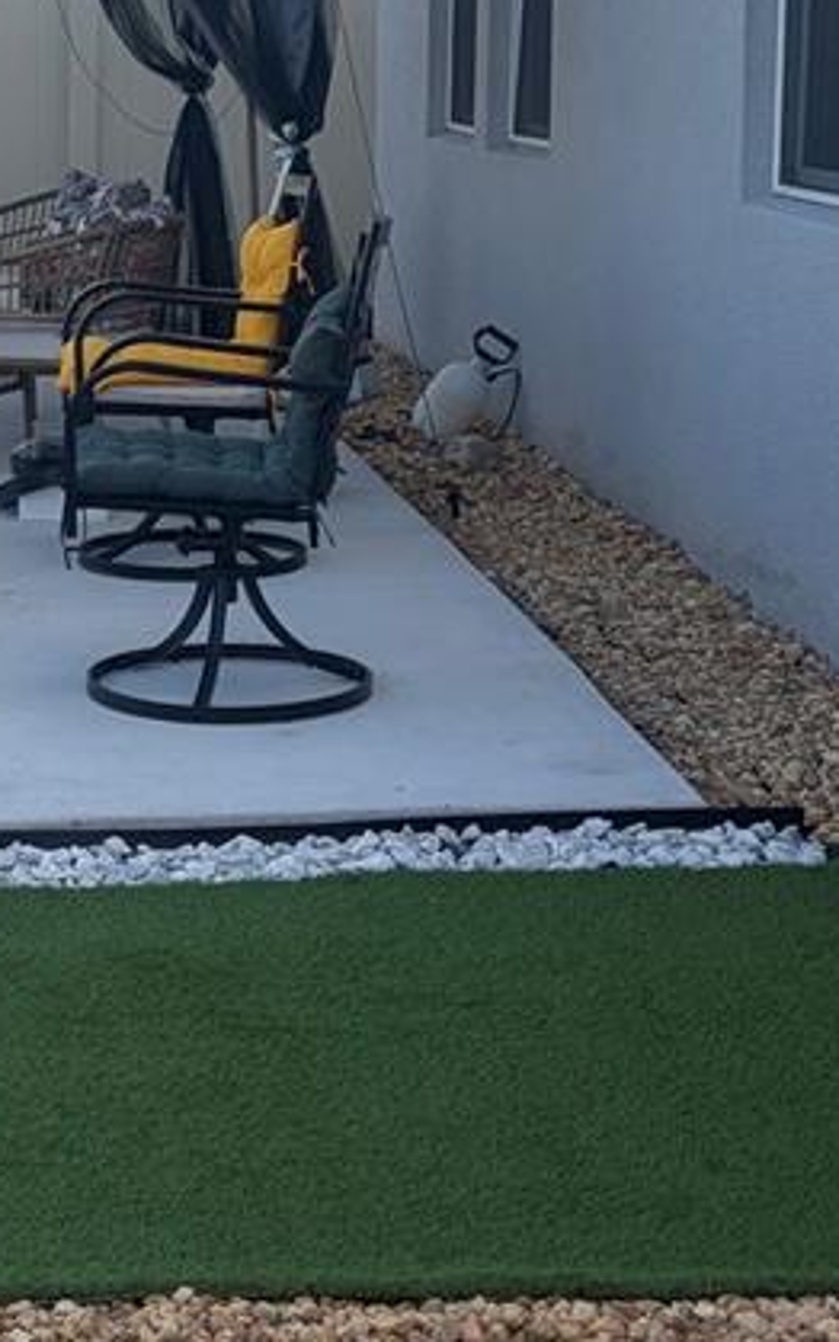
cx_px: -189
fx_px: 2889
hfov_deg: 15.8
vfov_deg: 26.0
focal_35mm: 79
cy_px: 420
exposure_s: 1/1484
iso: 50
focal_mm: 5.96
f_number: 1.6
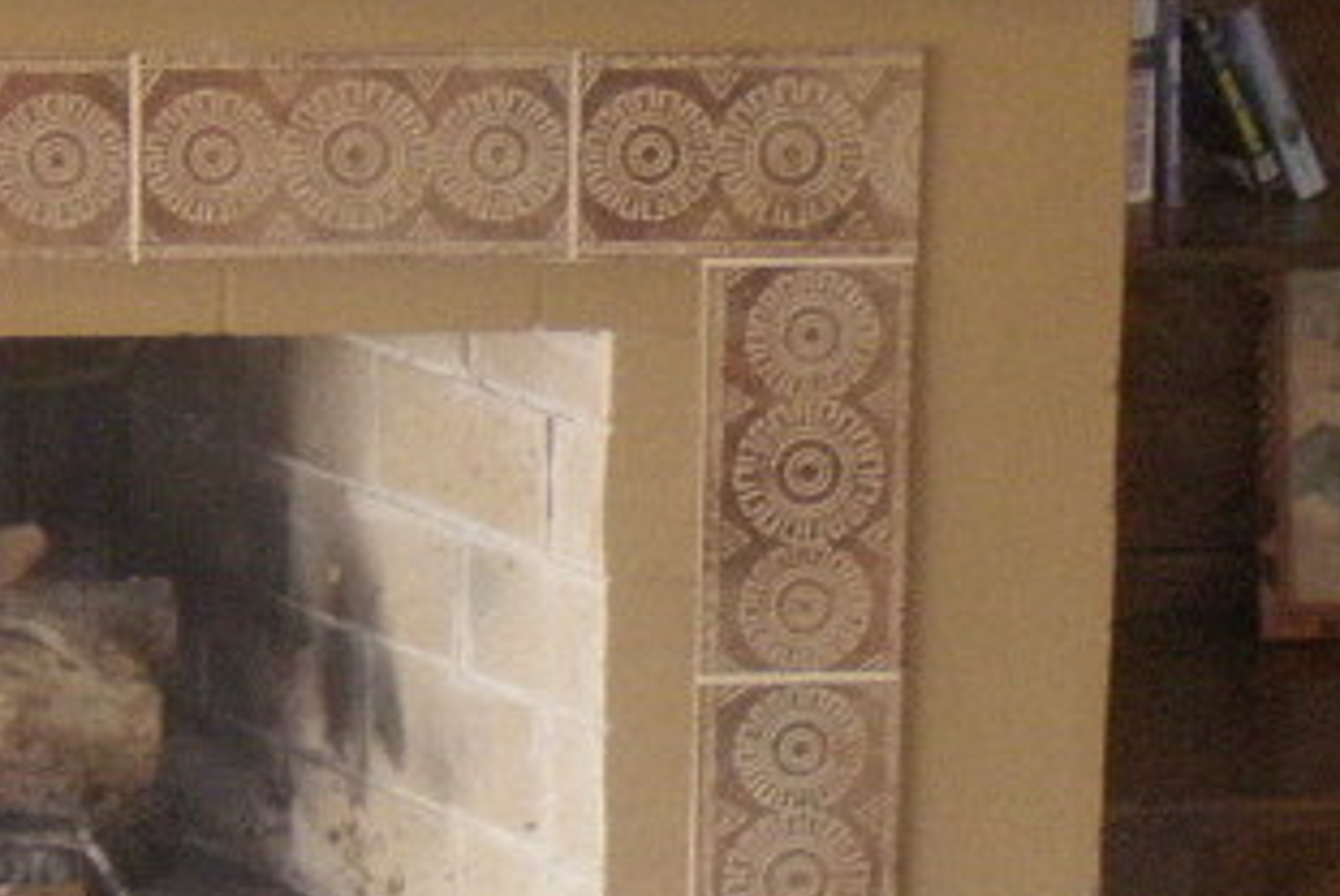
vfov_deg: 6.3
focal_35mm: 218
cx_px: 823
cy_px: 857
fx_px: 8122
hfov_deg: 9.4
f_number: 4
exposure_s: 1/40
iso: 320
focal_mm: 9.13
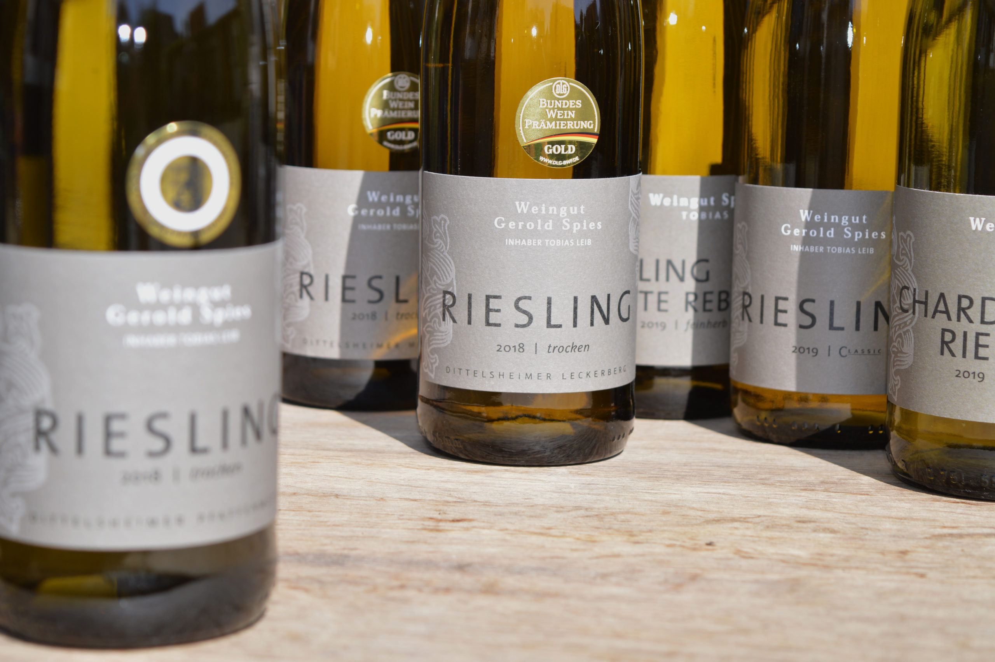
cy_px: 331
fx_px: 2278
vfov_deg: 16.5
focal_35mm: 82
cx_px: 498
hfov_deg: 24.6
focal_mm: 55
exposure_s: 1/200
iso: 100
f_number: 5.6
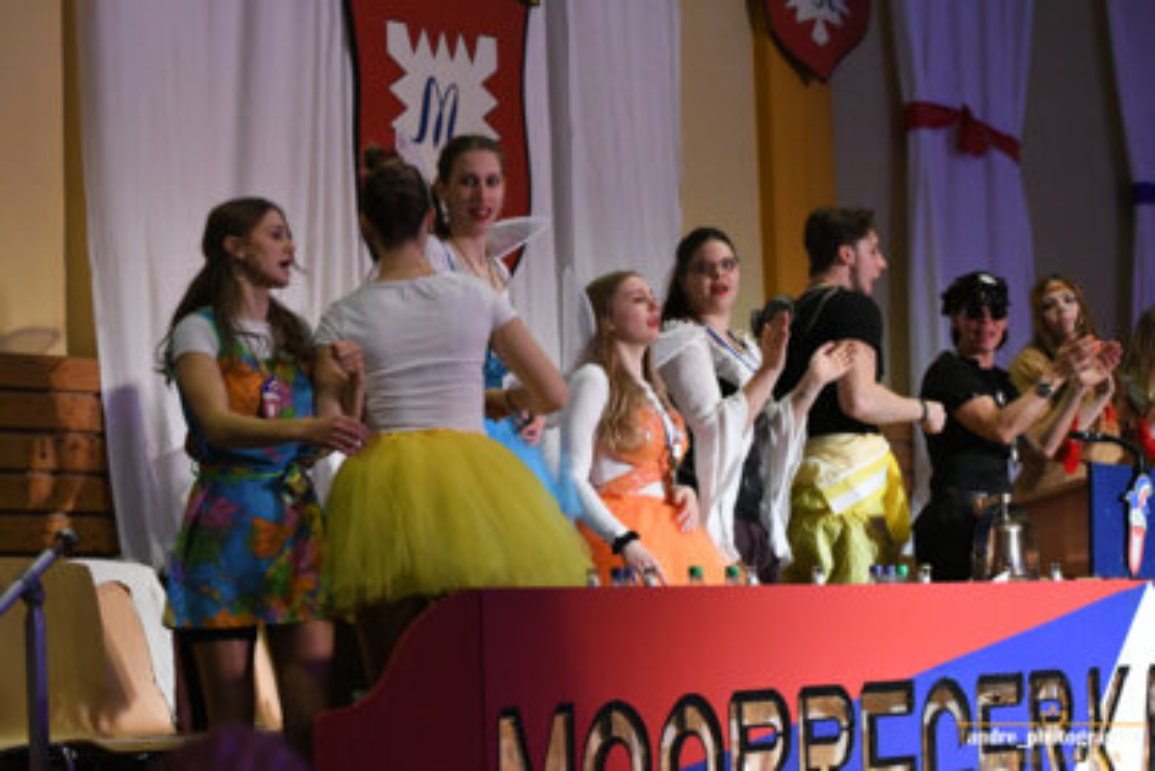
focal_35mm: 105
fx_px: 3370
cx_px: 578
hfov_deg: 19.4
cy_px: 386
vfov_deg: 13.1
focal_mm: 70
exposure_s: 1/400
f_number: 3.2
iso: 8000
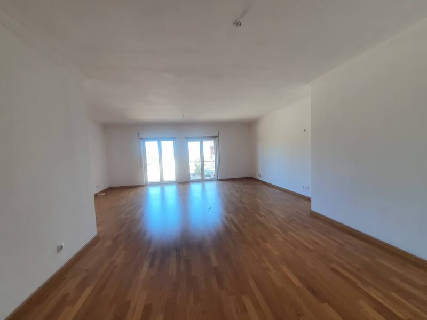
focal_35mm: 13
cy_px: 160
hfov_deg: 106.2
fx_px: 160
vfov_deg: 89.9
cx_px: 214
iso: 64
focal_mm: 1.8
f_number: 2.2
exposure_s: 1/100
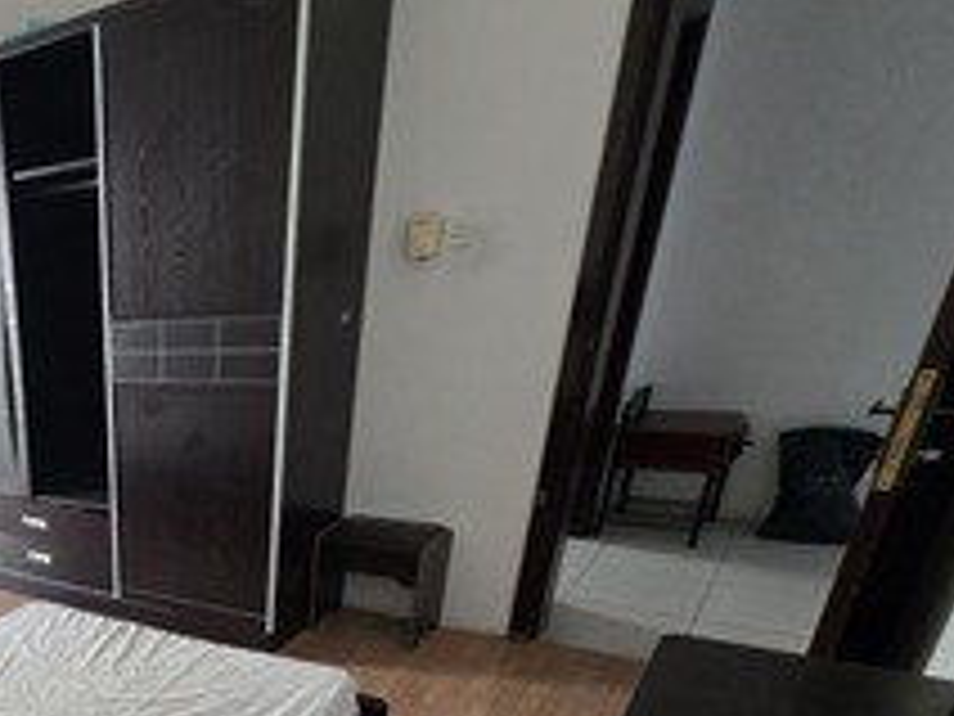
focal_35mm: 28
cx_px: -34
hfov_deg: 49.5
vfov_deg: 44.7
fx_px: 772
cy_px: 660
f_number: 1.9
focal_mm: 2.2
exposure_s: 1/100
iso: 250
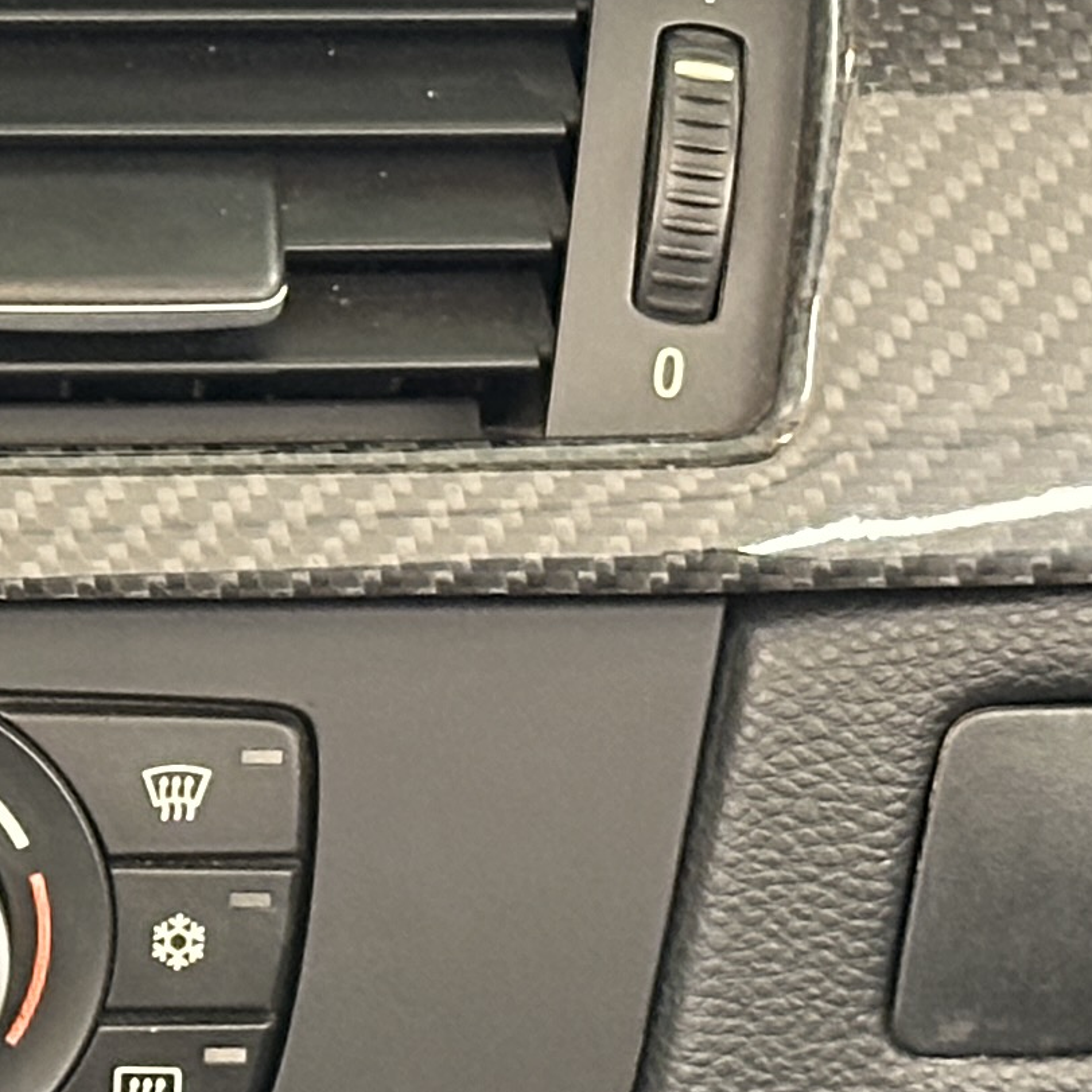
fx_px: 7531
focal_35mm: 211
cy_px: 250
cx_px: -916
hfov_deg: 8.0
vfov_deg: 8.3
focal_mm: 6.86
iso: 640
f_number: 1.78
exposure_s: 1/25
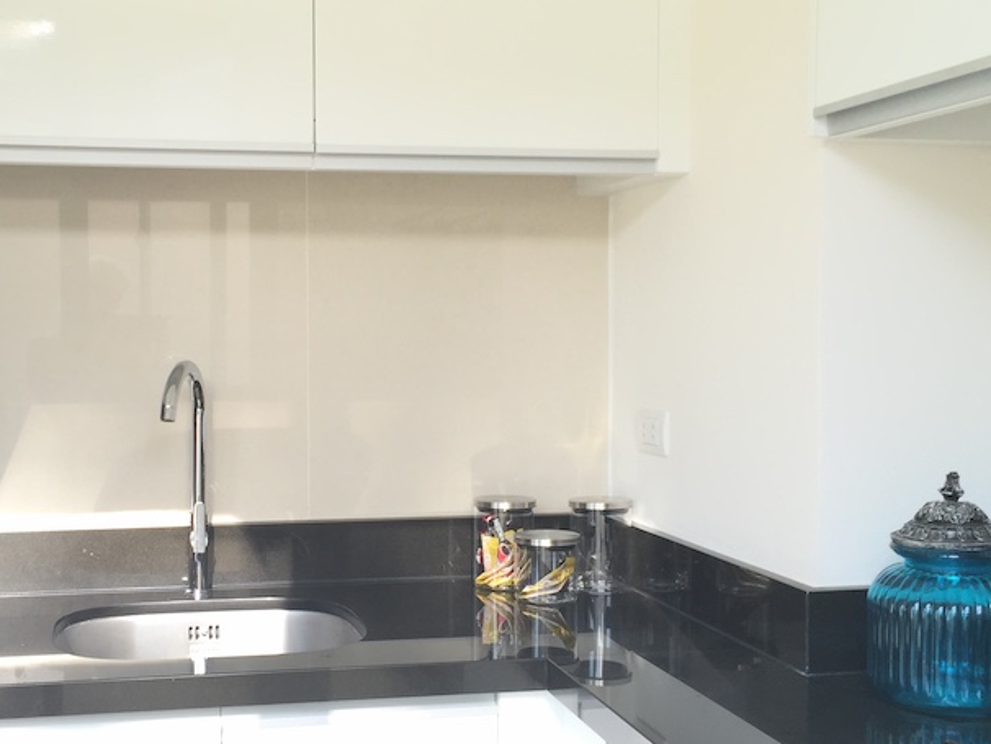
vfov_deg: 29.7
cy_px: 412
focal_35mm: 49
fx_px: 1403
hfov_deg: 38.7
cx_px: 397
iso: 32
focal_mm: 4.15
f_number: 2.2
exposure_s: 1/130
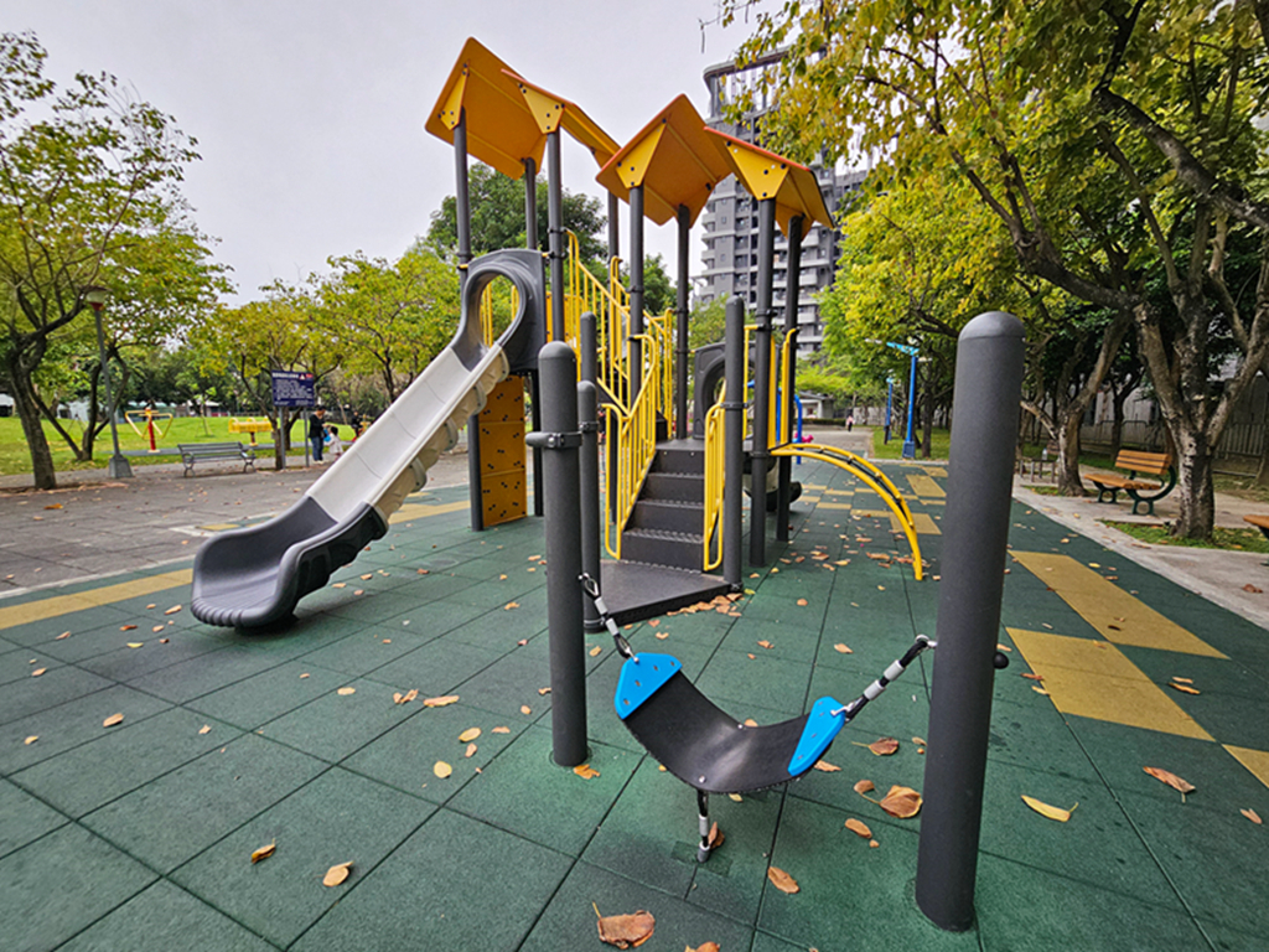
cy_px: 476
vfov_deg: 89.9
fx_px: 477
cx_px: 634
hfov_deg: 106.2
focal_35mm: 13
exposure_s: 1/159
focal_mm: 2.2
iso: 50
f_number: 2.2
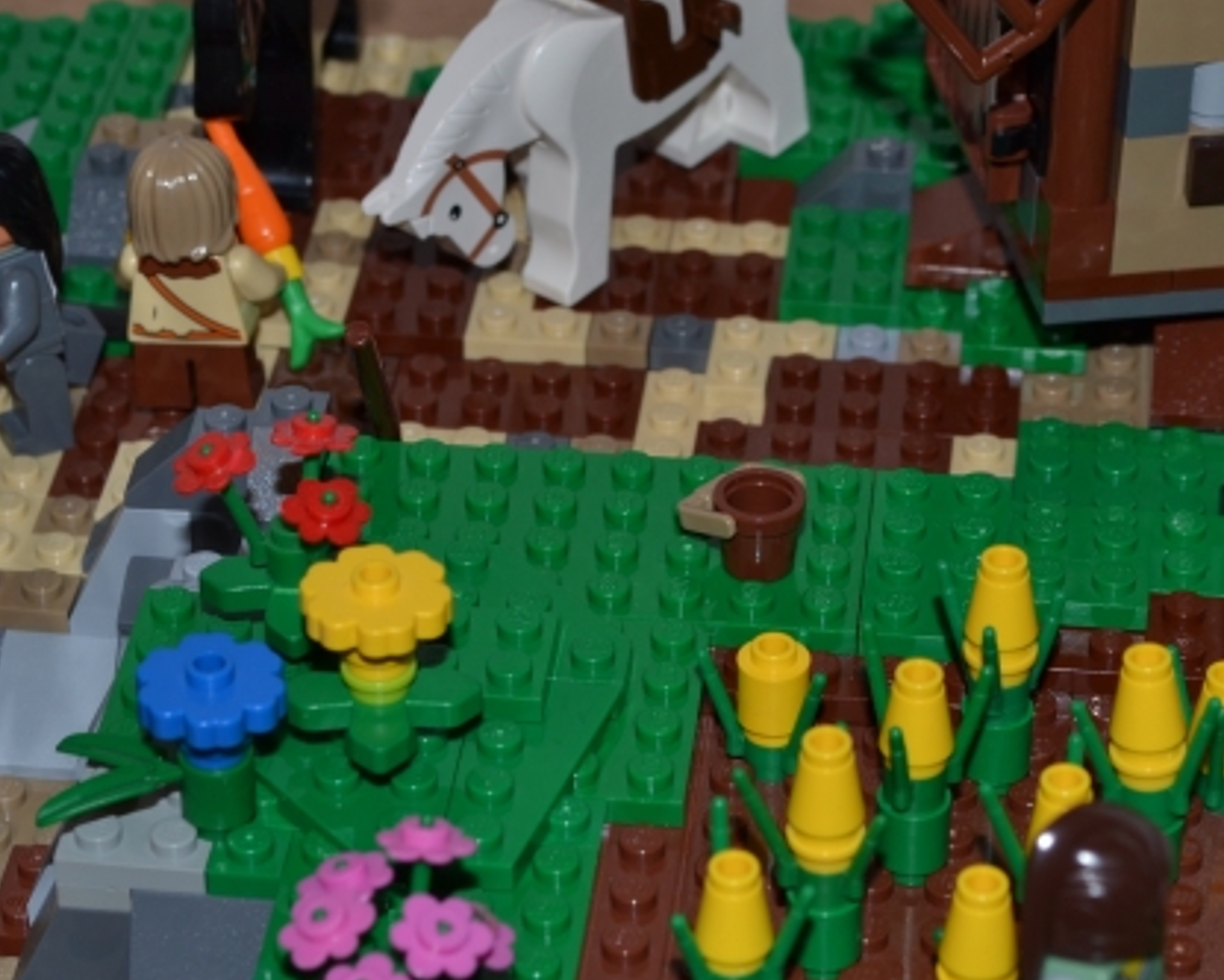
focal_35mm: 119
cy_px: 464
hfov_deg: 16.2
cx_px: 615
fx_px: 4312
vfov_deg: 13.0
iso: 100
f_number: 8
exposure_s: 1/60
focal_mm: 44
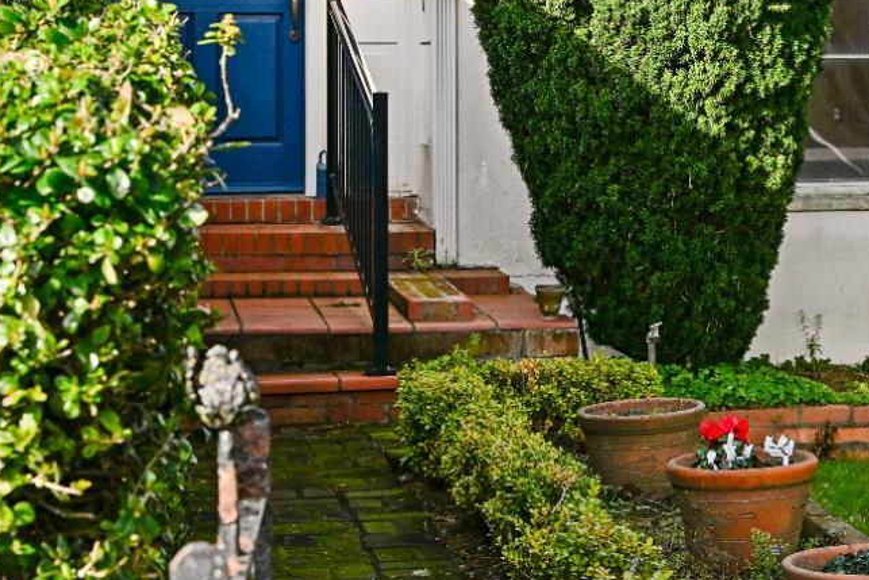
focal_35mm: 105
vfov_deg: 12.9
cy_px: 51
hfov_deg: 18.9
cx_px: 865
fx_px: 2535
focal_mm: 45
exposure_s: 1/1600
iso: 800
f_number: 6.3
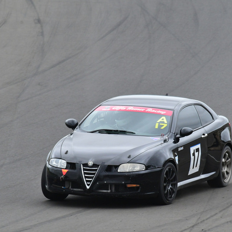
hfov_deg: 1.8
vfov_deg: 1.8
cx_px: 114
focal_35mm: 959
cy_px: 116
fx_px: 7272
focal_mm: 500
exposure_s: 1/640
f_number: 11
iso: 1250
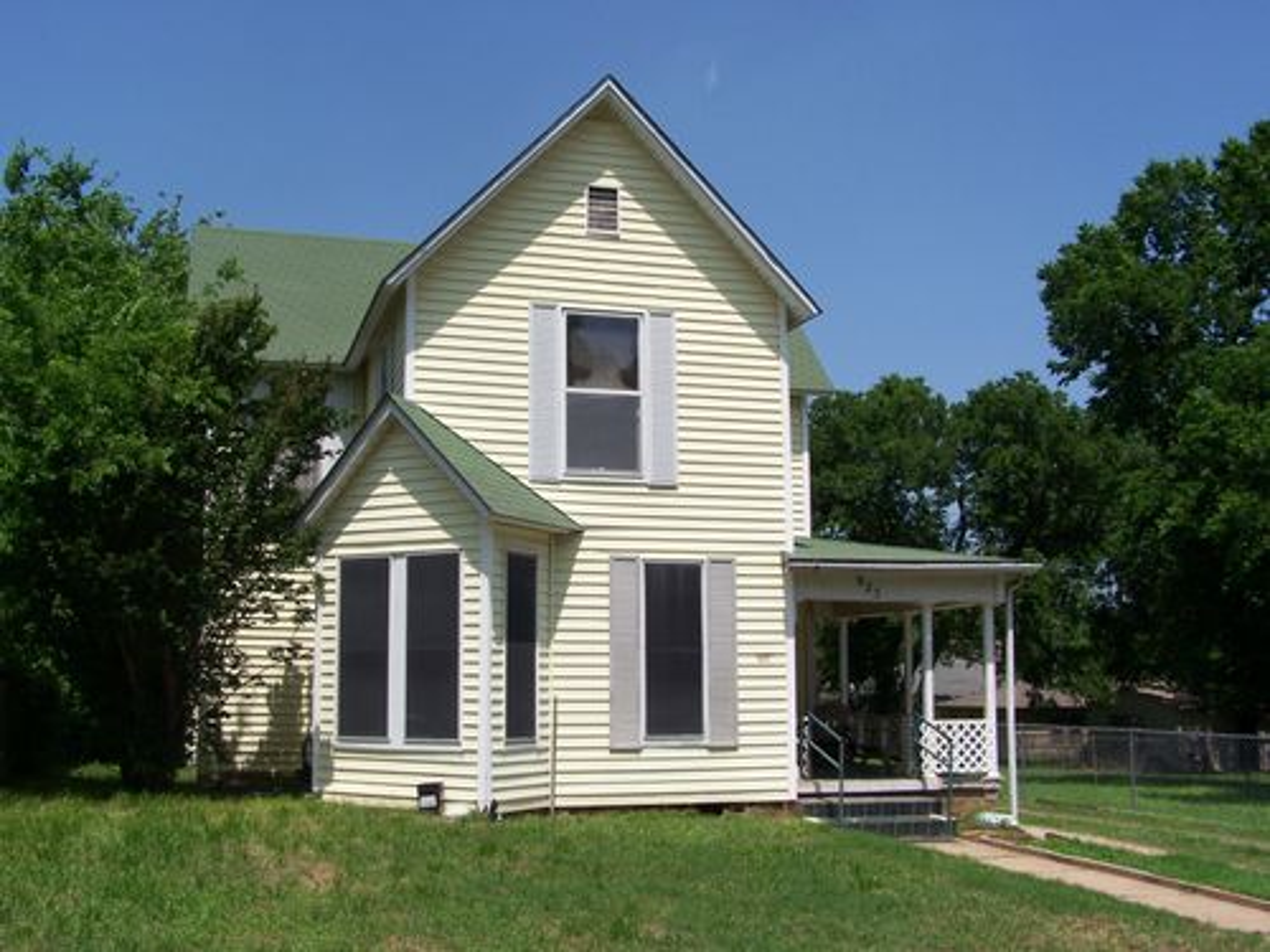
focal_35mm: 38
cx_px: 635
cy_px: 476
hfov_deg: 49.0
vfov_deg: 37.7
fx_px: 1394
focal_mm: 6.3
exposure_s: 1/500
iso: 80
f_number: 5.6
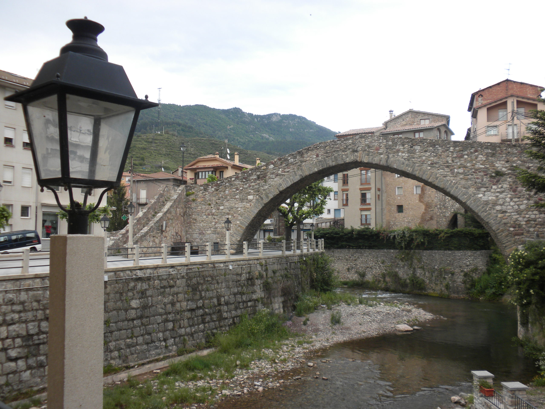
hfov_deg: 50.1
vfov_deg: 38.7
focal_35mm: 37
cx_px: 272
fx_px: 583
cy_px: 204
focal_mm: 6.6
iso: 64
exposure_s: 1/82.7
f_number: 3.5
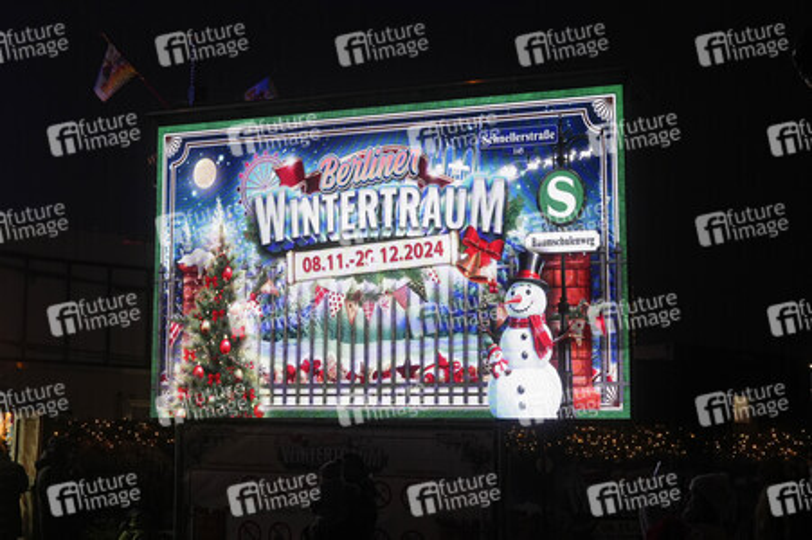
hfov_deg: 43.6
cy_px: 270
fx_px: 1014
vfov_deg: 29.8
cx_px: 406
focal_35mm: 45
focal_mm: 30
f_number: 5.6
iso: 640
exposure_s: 1/50
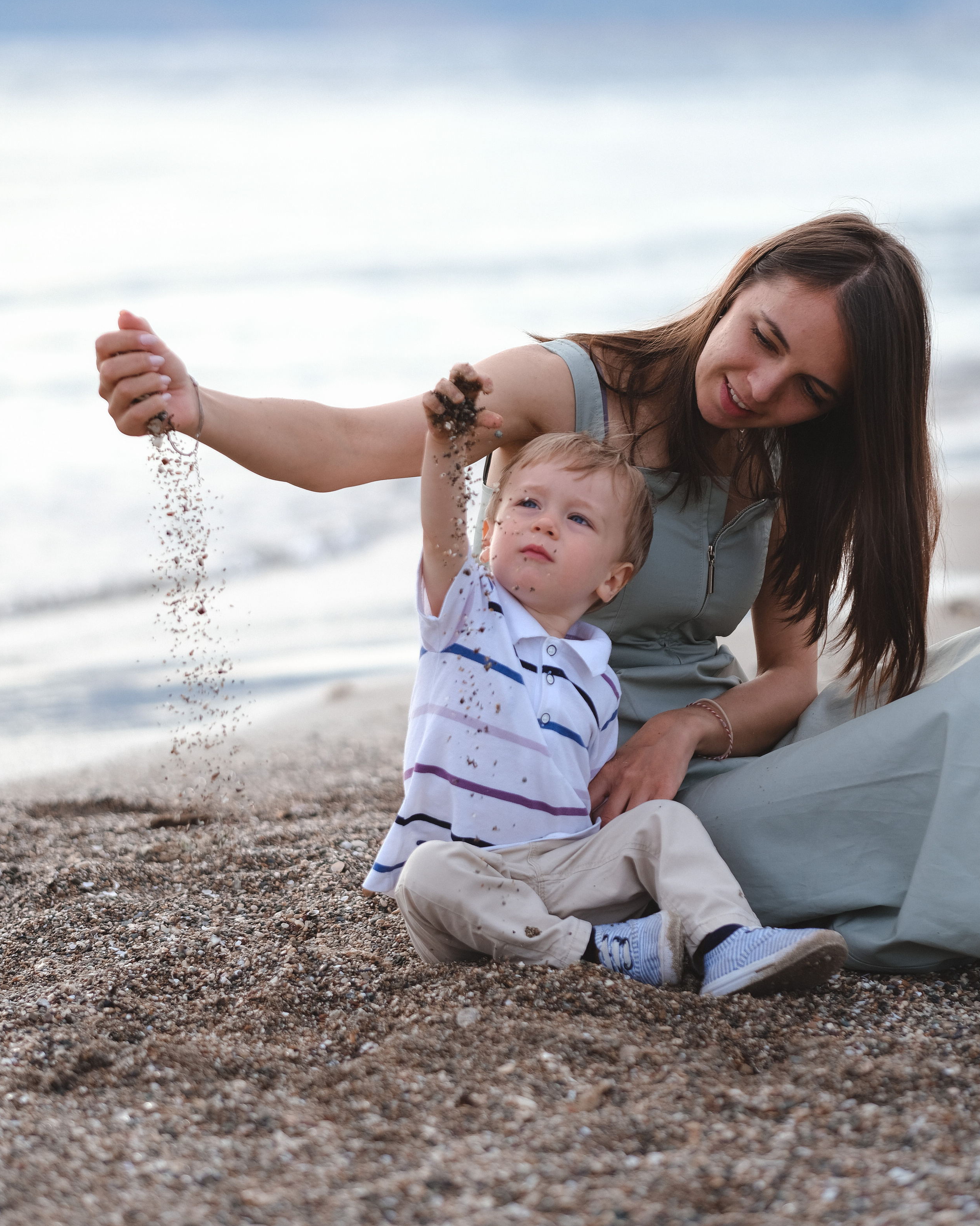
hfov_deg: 10.0
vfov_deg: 12.4
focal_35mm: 155
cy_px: 535
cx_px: 498
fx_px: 5620
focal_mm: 90
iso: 160
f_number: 2
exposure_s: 1/1250
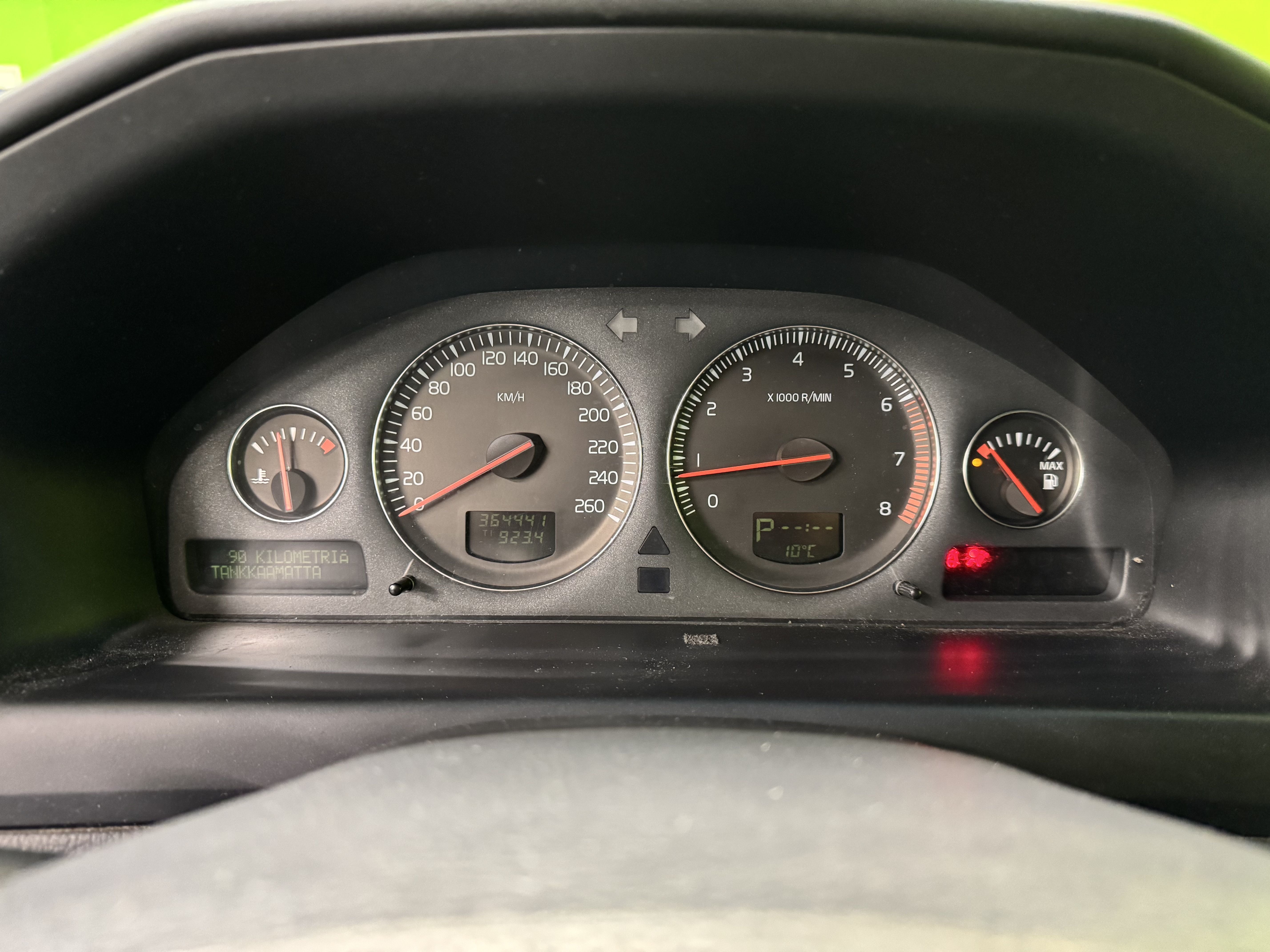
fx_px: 881
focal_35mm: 24
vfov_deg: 56.8
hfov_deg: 71.6
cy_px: 476
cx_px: 635
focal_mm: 6.76
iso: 800
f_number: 1.78
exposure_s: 1/33
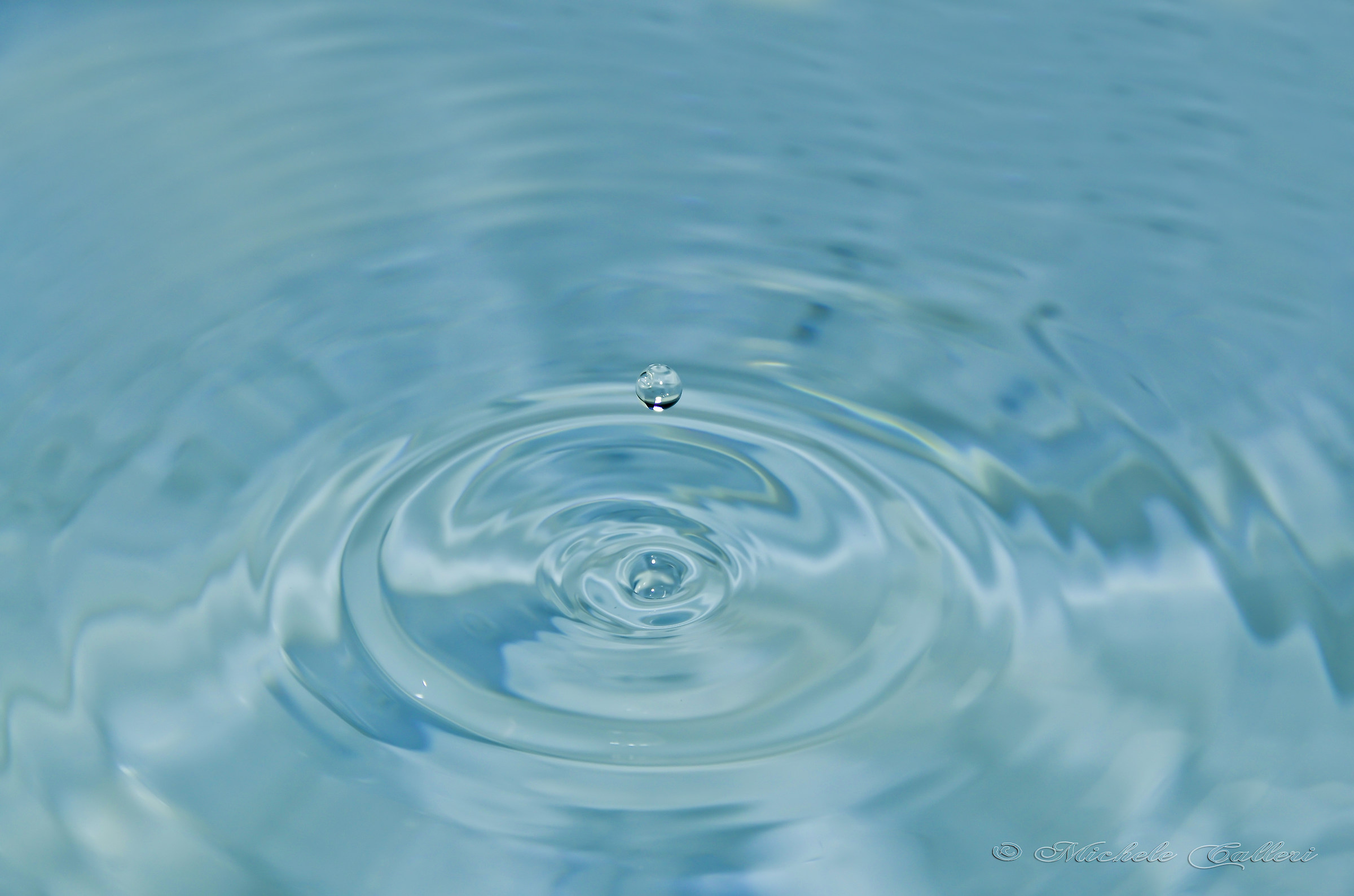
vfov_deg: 10.7
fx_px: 4785
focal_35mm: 128
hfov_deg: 16.1
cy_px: 448
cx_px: 677
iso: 400
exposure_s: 1/250
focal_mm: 85
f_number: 9
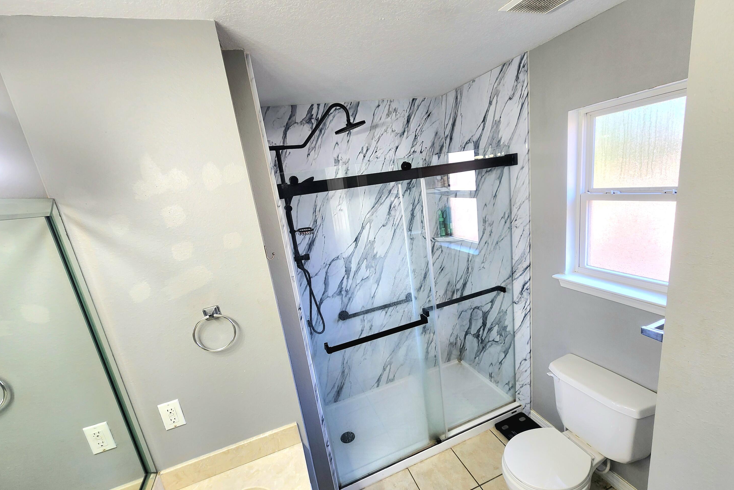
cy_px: 257
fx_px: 285
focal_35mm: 14
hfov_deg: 104.2
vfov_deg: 81.2
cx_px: 374
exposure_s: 1/60.2
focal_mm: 2.2
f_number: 2.2
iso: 50
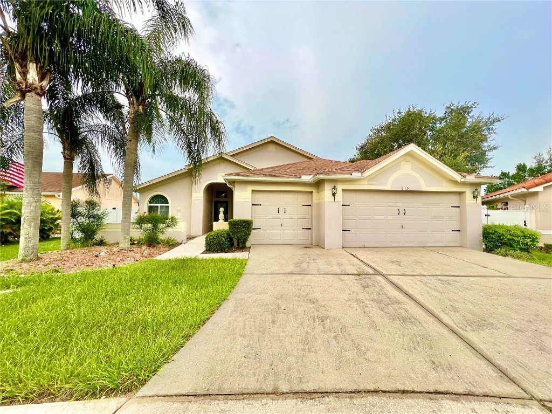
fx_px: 207
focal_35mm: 13
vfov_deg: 89.9
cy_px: 207
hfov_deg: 106.2
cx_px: 276
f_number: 1.8
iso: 32
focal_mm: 1.57
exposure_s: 1/368
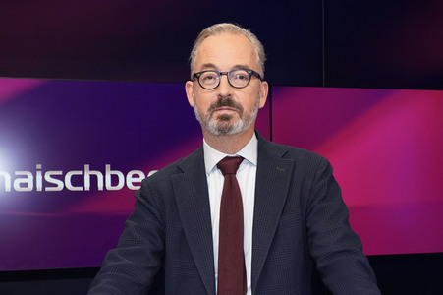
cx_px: 222
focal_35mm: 35
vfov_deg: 37.8
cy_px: 148
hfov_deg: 54.5
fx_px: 430
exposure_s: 1/125
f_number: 5.6
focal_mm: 35
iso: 2000
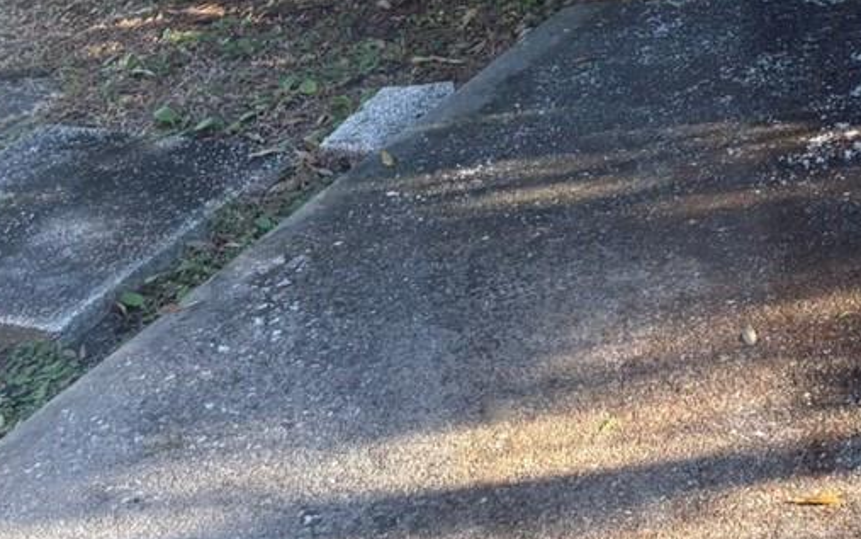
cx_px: 1121
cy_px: -190
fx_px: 2042
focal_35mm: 87
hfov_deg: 21.5
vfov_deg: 14.3
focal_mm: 5.96
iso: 80
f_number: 1.6
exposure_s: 1/121
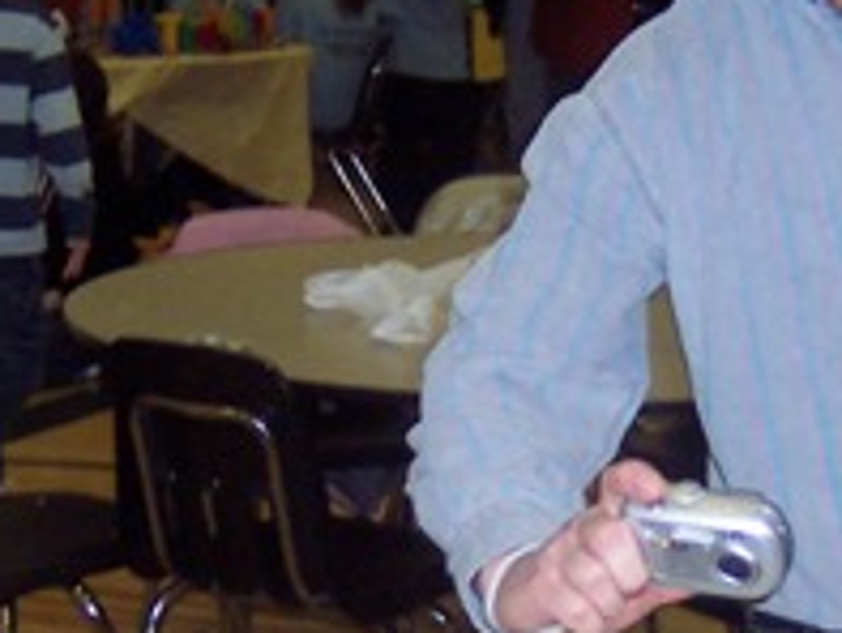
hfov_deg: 16.7
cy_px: 419
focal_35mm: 117
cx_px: 637
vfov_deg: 12.7
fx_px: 2848
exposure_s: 1/60
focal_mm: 5.6
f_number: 2.4
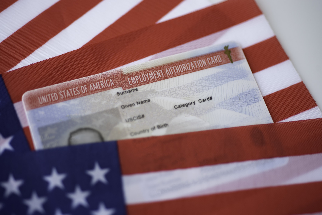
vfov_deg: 22.6
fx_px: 537
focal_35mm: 60
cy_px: 108
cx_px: 161
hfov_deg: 33.4
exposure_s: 1/320
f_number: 3.2
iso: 100
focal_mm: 60
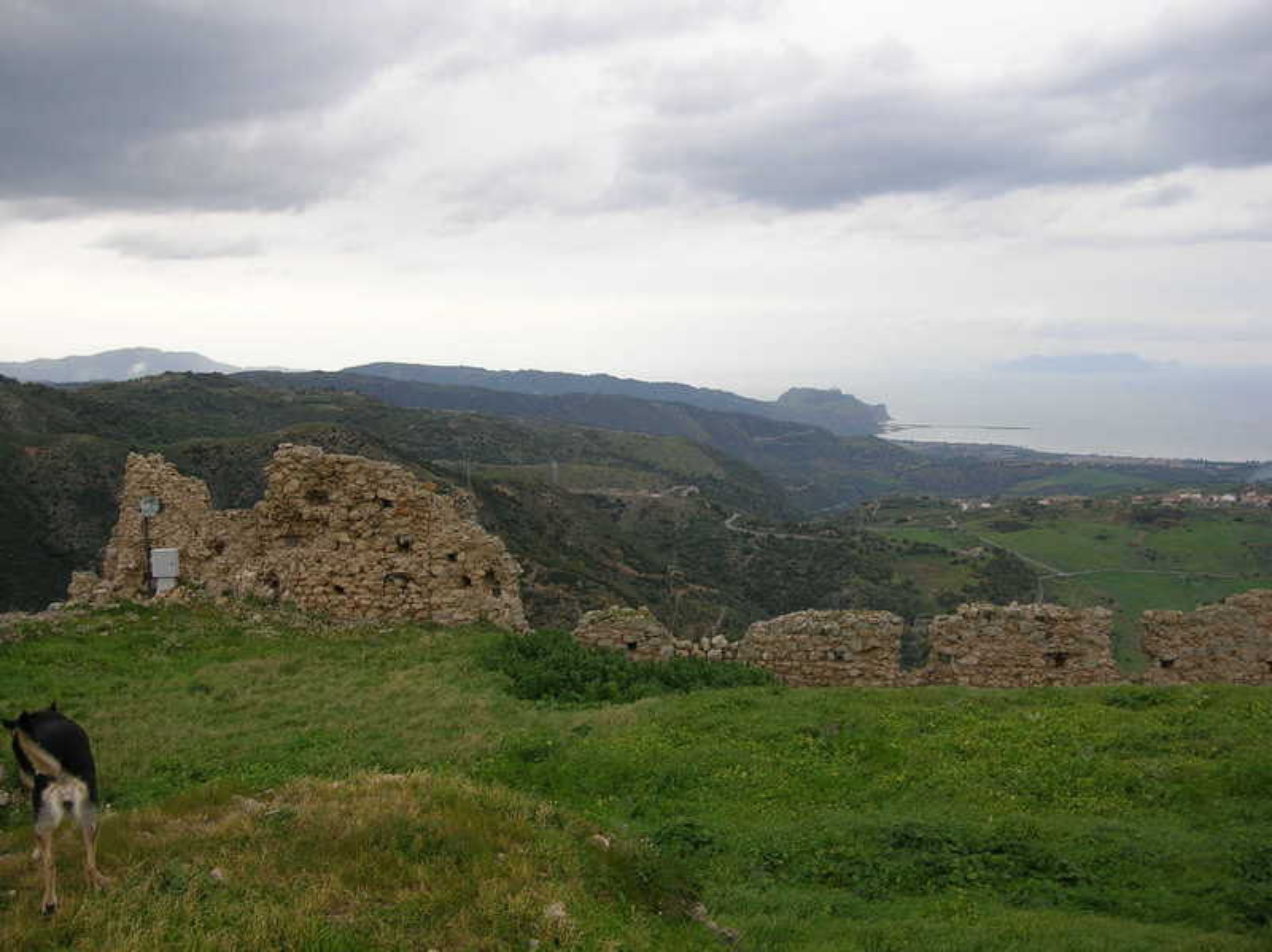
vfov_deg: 39.6
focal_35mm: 36
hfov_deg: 51.4
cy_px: 476
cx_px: 636
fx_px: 1322
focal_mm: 6
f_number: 2.7
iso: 50
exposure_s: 1/143
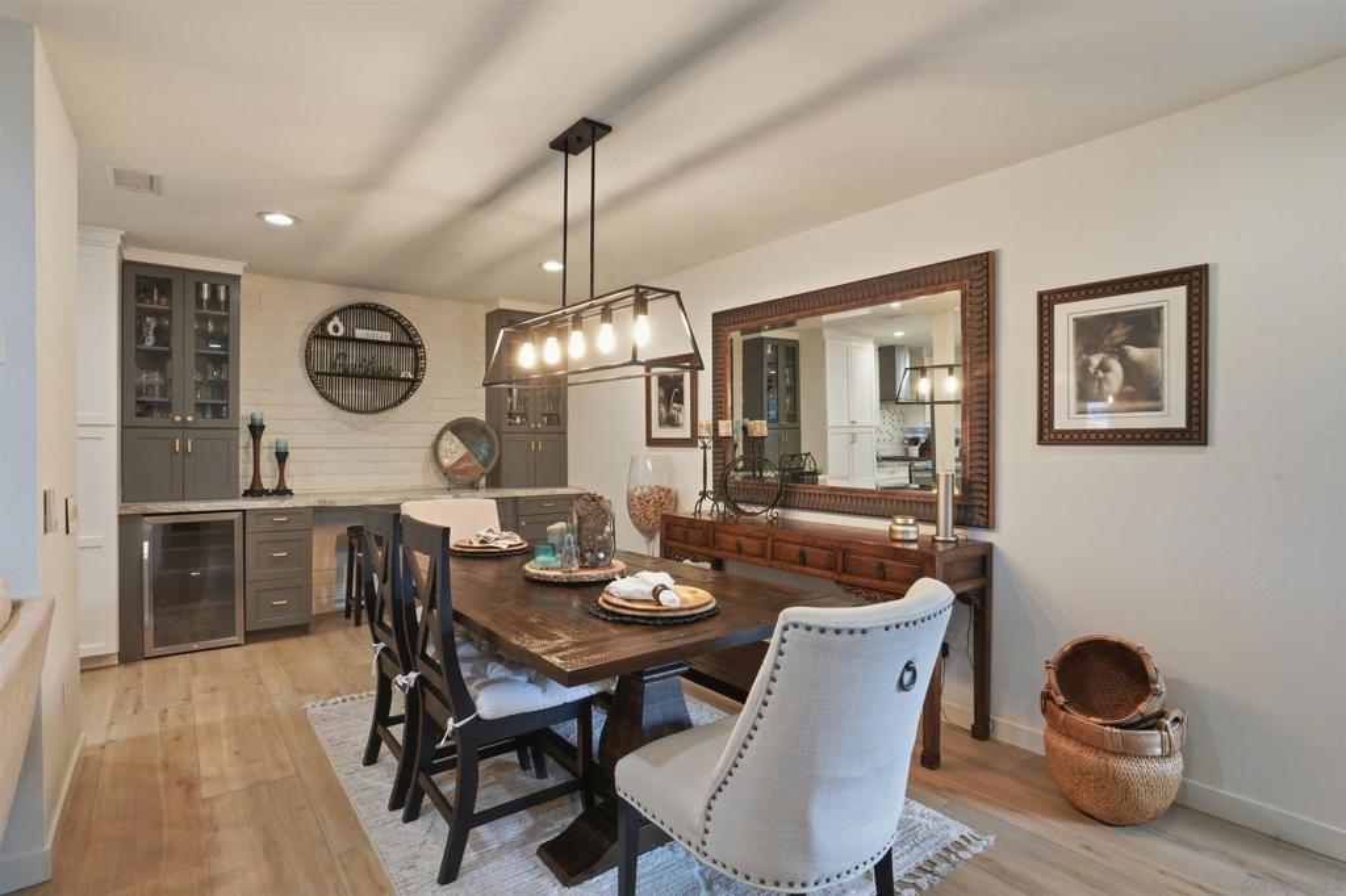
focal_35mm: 17
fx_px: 635
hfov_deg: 93.3
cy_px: 448
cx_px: 673
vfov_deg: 70.4
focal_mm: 17
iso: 500
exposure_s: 1/15
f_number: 11
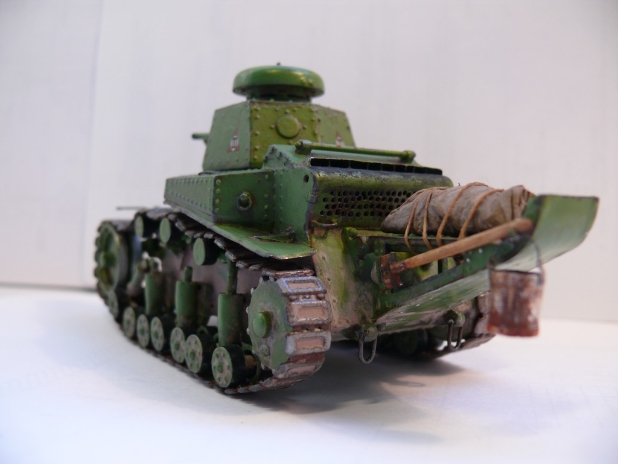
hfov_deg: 52.6
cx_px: 309
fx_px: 625
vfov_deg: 40.7
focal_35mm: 35
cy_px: 232
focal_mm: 7.4
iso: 100
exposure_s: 1/50
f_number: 2.8
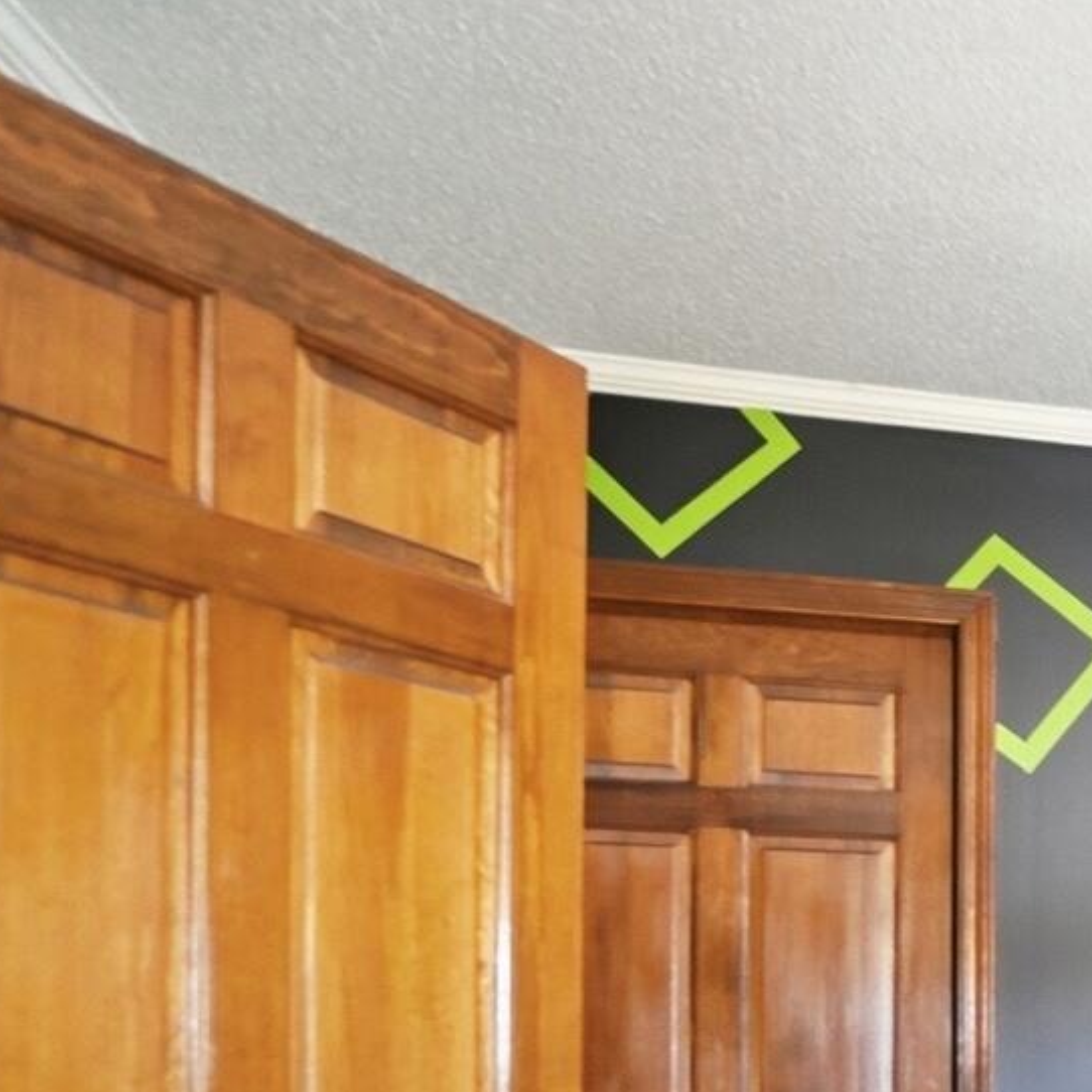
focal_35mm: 47
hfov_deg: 24.7
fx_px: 1677
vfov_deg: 33.4
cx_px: 1761
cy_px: 1063
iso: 125
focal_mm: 10
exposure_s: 1/60
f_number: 5.6
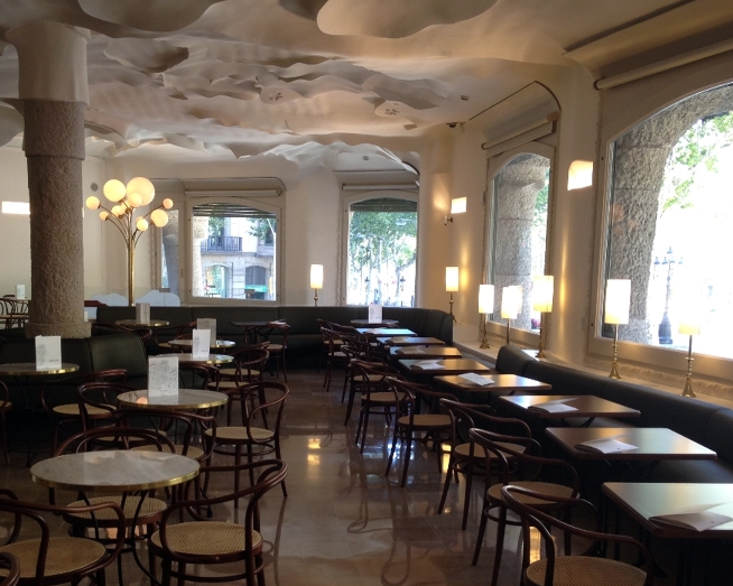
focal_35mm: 47
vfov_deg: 31.9
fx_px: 1019
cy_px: 374
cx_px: 361
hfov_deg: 39.5
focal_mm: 4.28
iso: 64
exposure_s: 1/30
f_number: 2.4
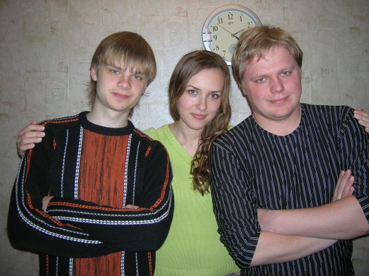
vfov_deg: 41.8
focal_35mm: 34
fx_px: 362
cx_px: 184
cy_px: 138
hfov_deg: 54.0
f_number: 2.9
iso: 50
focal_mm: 5.7
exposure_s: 1/60.1
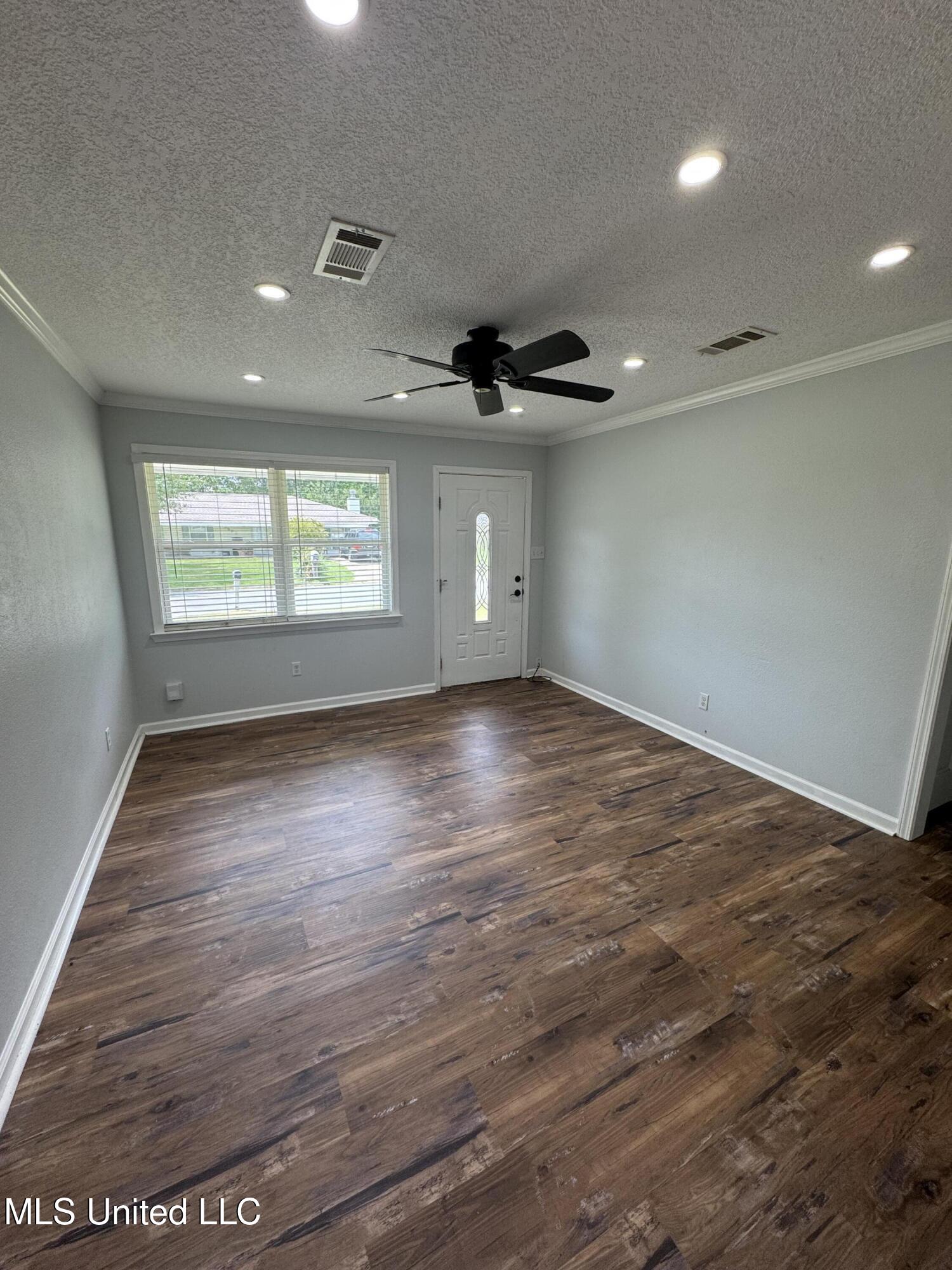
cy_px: 635
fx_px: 513
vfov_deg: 102.1
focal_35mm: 14
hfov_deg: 85.7
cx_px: 476
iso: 80
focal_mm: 2.22
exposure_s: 1/120
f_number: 2.2
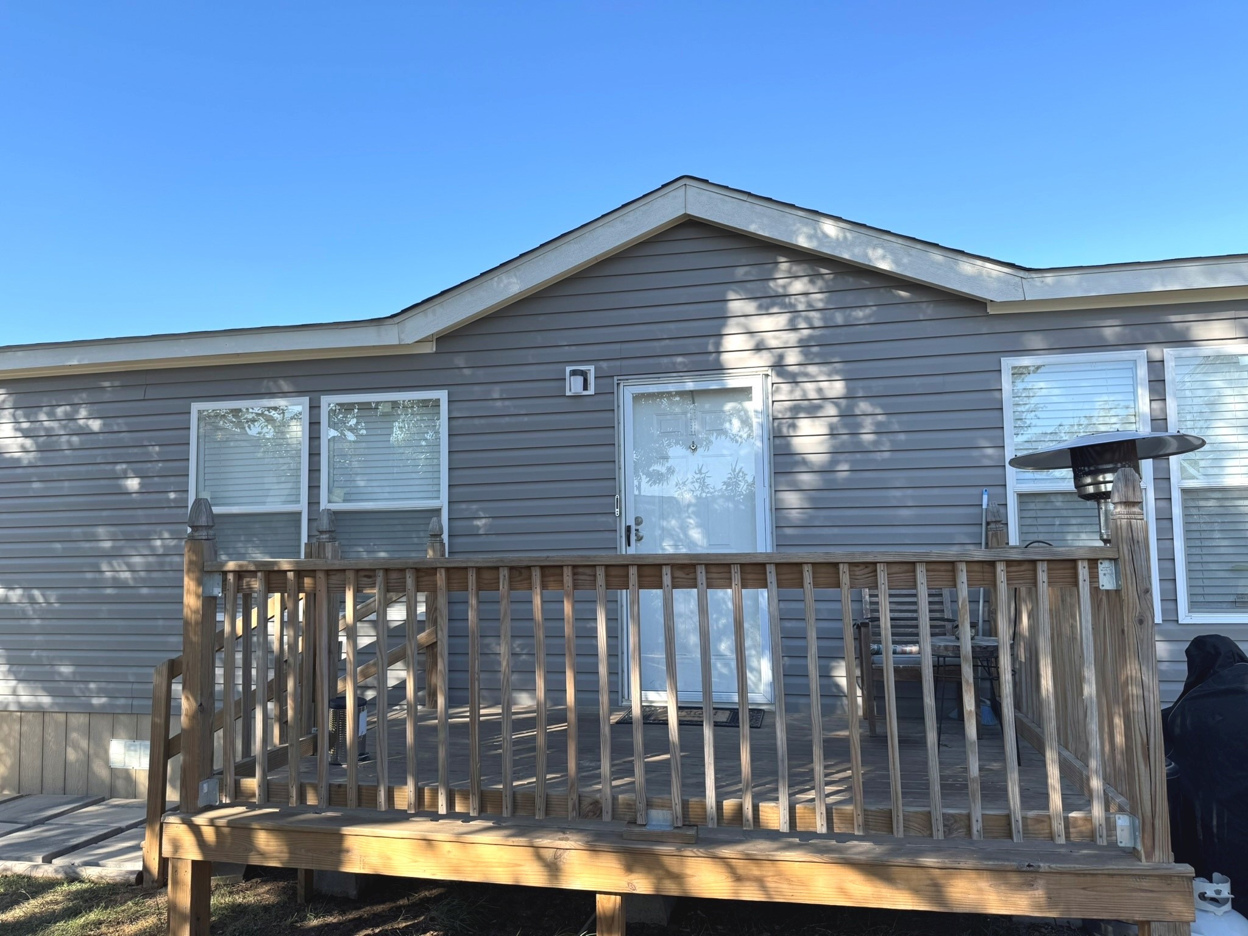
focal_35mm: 24
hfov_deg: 71.6
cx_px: 624
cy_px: 468
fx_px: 865
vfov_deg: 56.8
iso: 80
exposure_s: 1/1721
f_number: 1.78
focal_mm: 6.76
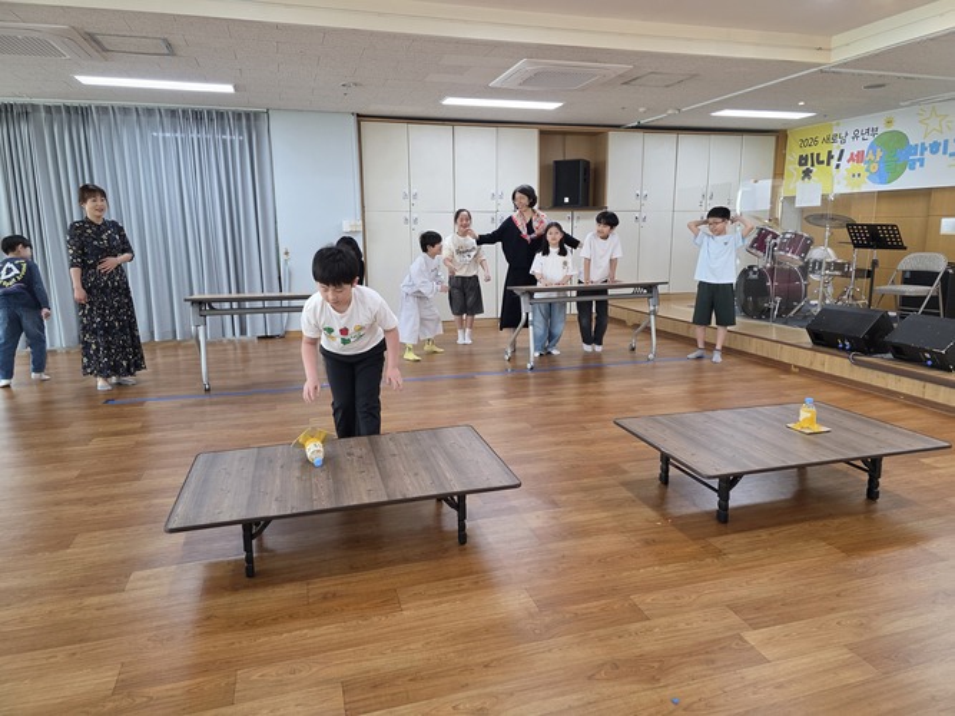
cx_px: 478
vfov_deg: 58.9
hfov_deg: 73.9
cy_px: 358
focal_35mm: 23
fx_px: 634
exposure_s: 1/120
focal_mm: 6.3
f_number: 1.7
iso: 250
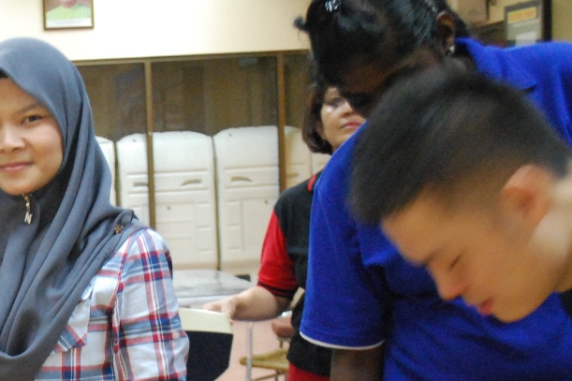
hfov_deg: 19.7
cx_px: -64
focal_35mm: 99
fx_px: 1572
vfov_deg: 13.6
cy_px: 368
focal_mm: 26
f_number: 4.5
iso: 1600
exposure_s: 1/15
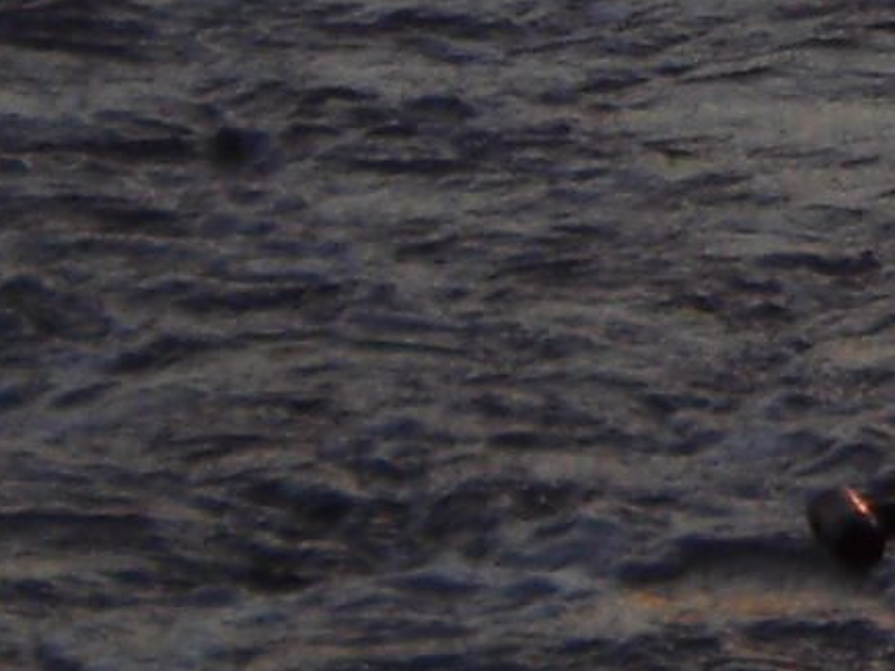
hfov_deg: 6.7
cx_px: 1751
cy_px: -646
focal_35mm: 285
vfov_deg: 5.1
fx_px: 7367
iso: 64
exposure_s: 1/250
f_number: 2.7
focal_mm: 6.2
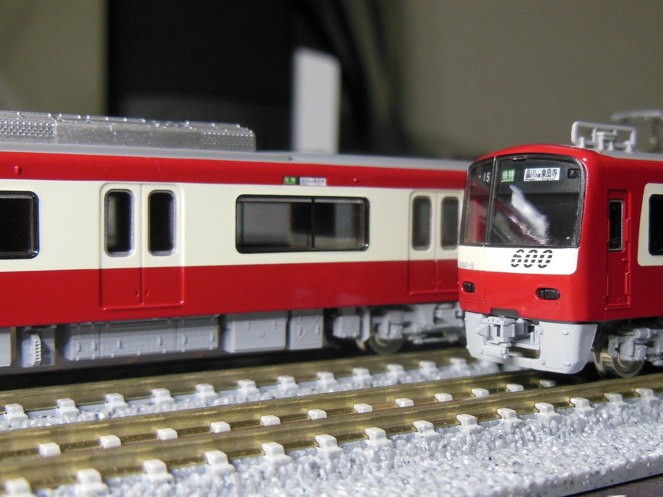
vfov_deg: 36.8
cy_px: 248
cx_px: 332
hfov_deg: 47.9
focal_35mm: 39
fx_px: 747
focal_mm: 6.9
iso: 400
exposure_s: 1/25
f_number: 4.1
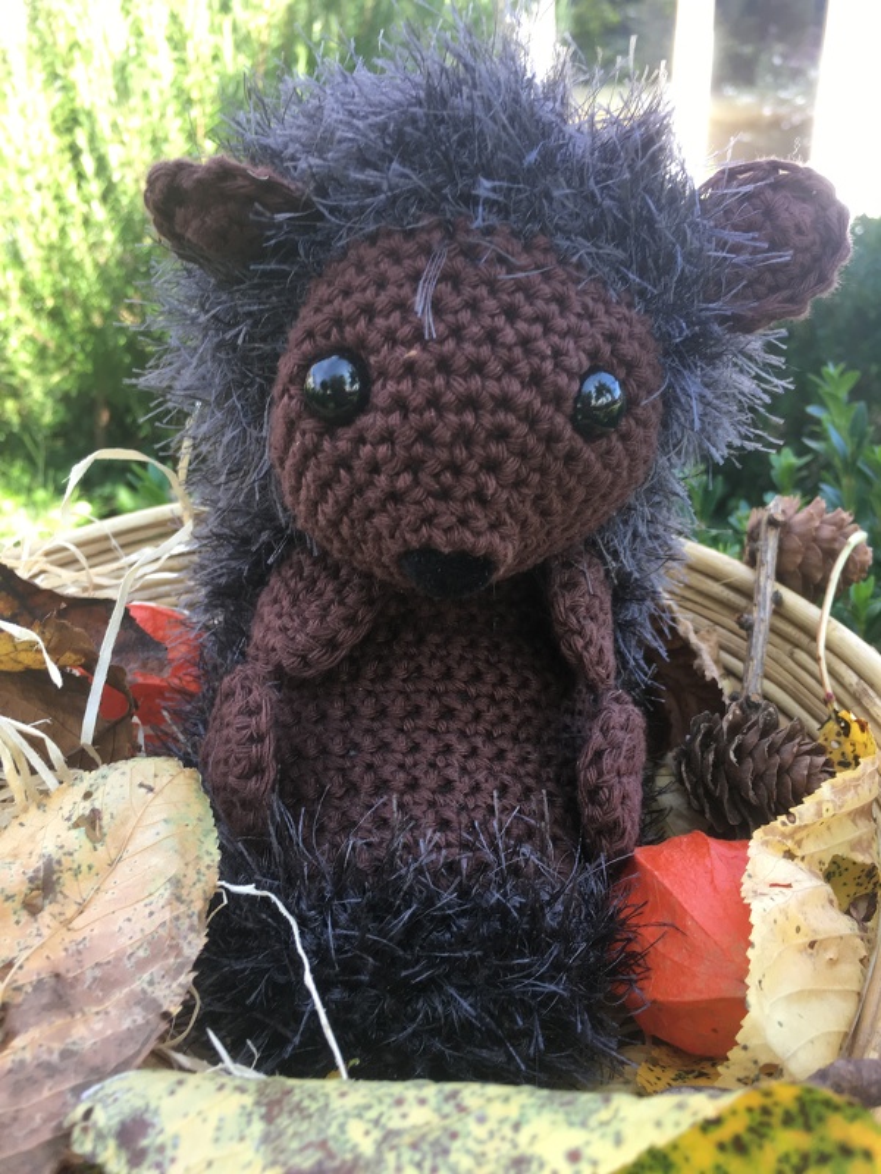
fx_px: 984
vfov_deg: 61.7
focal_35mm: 29
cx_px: 440
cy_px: 587
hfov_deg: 48.2
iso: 32
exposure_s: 1/100
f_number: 2.2
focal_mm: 4.15
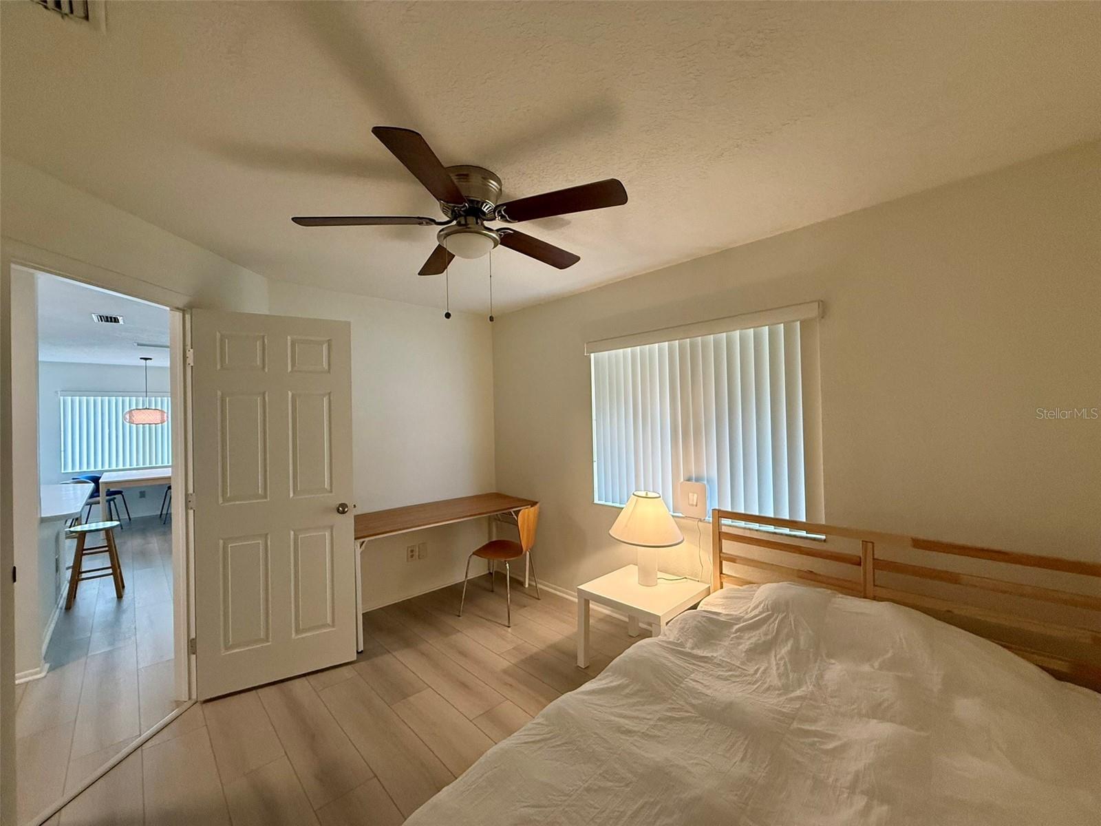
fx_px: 445
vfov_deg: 85.7
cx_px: 550
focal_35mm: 14
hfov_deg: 102.1
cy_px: 413
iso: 320
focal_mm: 2.22
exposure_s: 1/120
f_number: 2.2
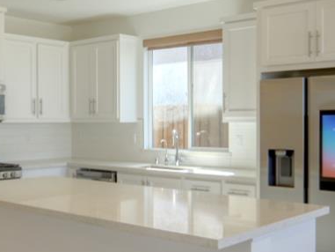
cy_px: 142
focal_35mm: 53
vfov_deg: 27.5
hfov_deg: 35.9
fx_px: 513
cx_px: 118
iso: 400
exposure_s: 1/40
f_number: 10
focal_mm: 14
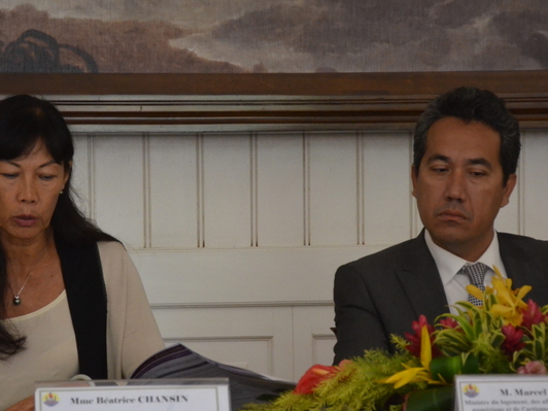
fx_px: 3150
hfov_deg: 9.9
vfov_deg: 7.5
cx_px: 248
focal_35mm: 199
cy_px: 235
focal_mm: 92
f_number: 5.6
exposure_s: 1/60
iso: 2500
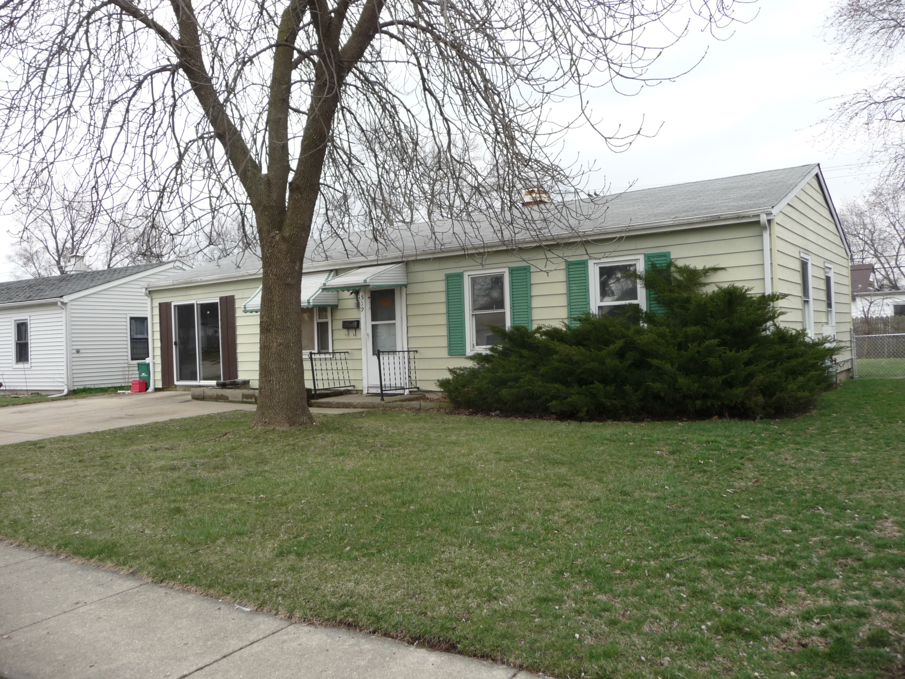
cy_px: 340
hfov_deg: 63.4
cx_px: 452
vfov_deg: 49.7
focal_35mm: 28
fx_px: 732
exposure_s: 1/200
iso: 100
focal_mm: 4.7
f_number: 3.3
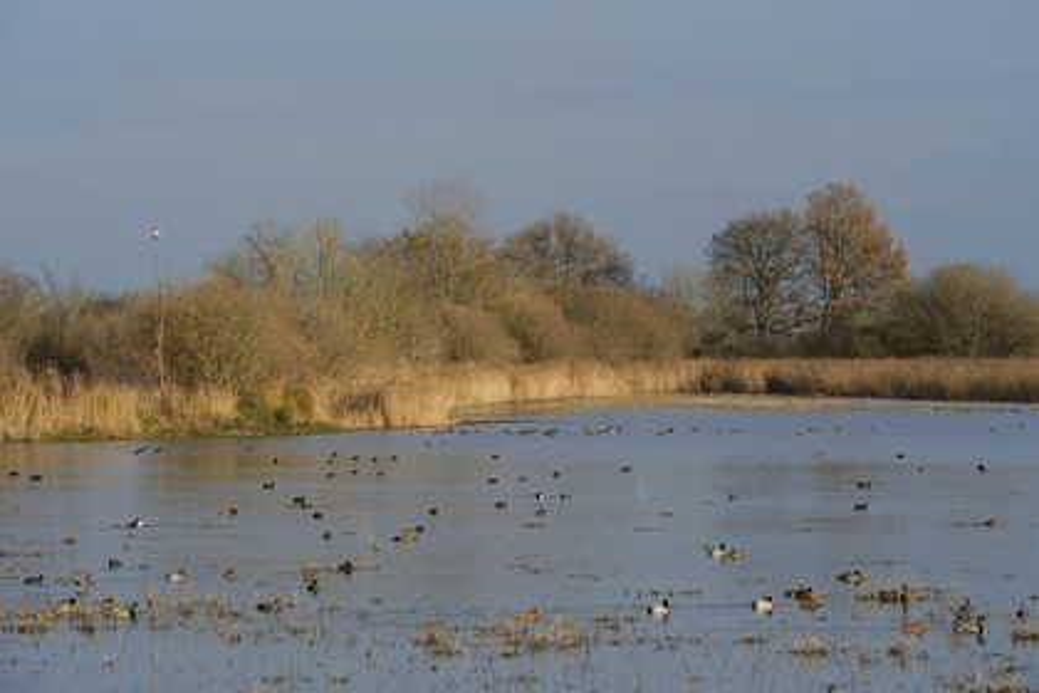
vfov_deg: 6.9
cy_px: 346
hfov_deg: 10.3
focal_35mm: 200
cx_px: 520
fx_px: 5772
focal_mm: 200
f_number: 16
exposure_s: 1/320
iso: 400
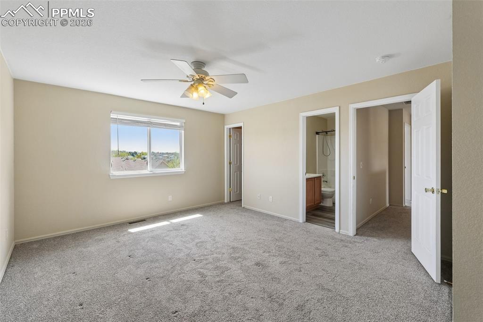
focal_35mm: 15
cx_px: 242
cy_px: 161
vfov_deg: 77.3
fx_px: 201
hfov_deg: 100.4
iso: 640
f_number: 9
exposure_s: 1/50
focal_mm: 10
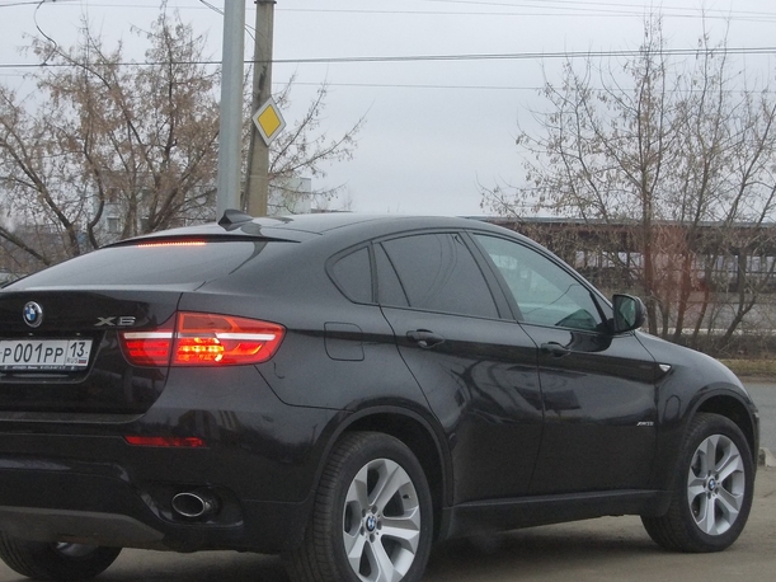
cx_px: 349
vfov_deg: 15.9
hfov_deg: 21.1
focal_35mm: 93
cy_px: 376
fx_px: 2084
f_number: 4.3
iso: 200
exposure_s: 1/125
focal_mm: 10
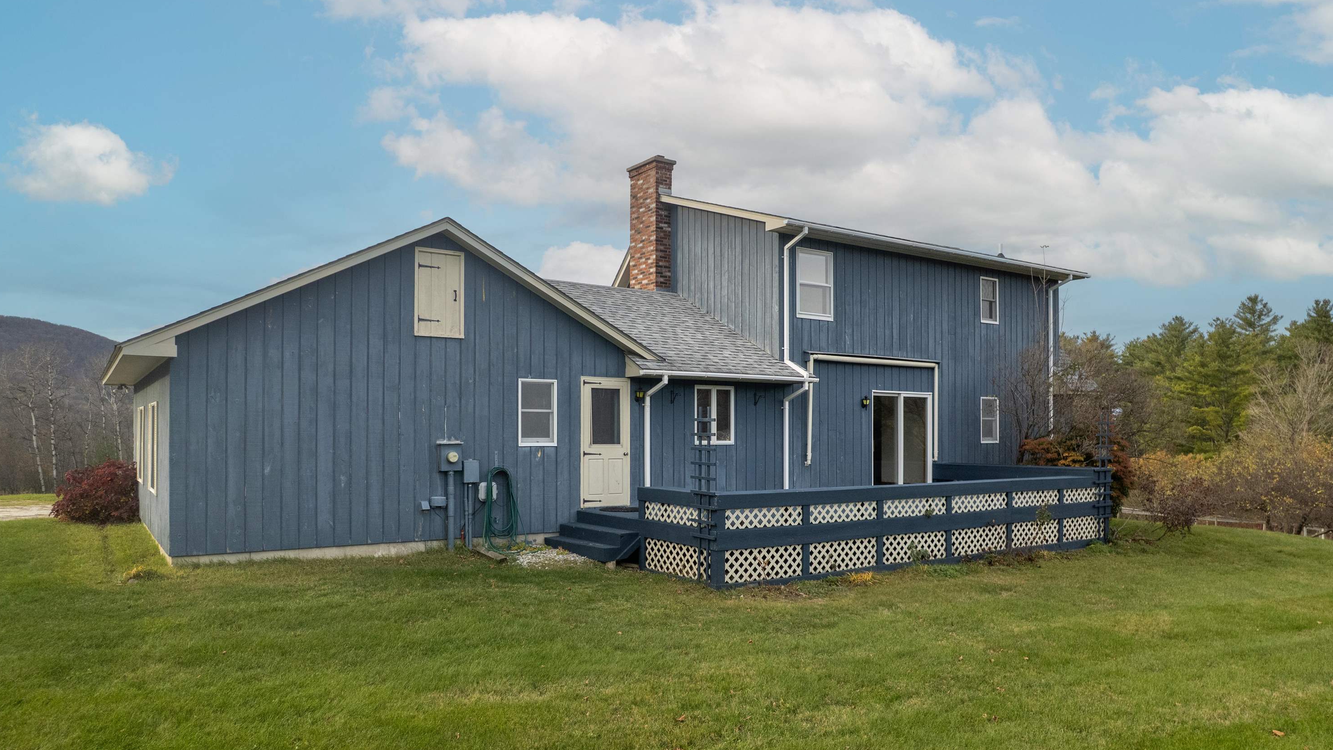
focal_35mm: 24
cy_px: 421
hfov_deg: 76.3
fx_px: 848
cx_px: 668
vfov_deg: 47.6
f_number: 2.8
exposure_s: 1/100
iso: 100
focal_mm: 8.38
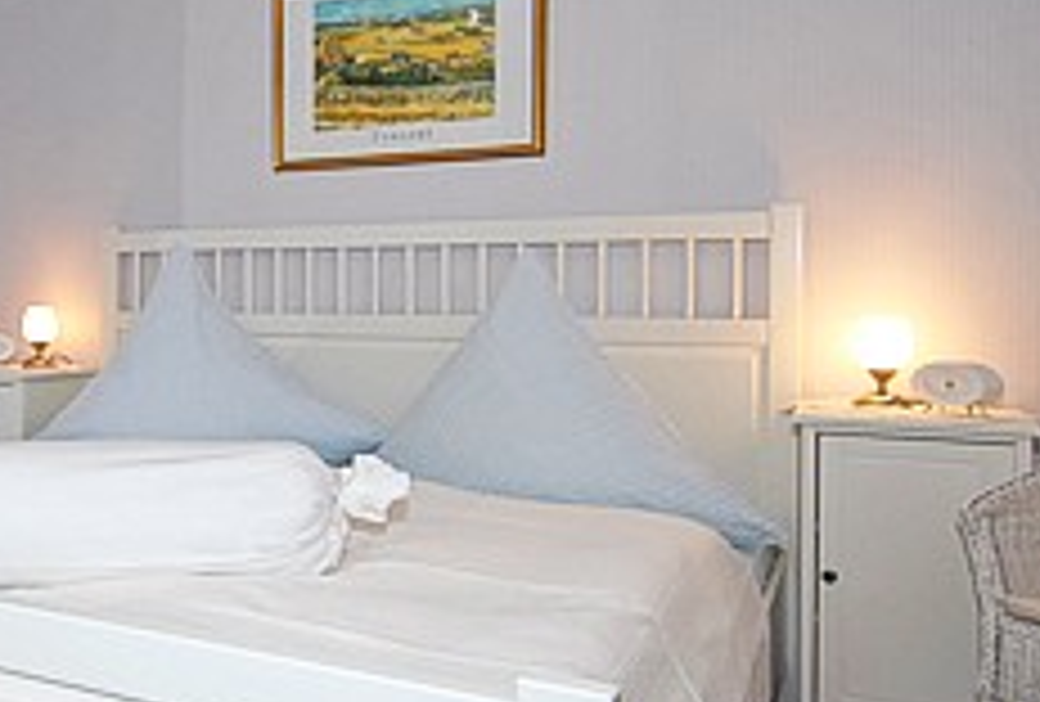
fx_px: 1015
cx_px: 180
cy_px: 439
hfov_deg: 50.3
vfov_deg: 37.9
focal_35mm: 35
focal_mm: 12
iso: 400
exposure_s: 1/80
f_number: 5
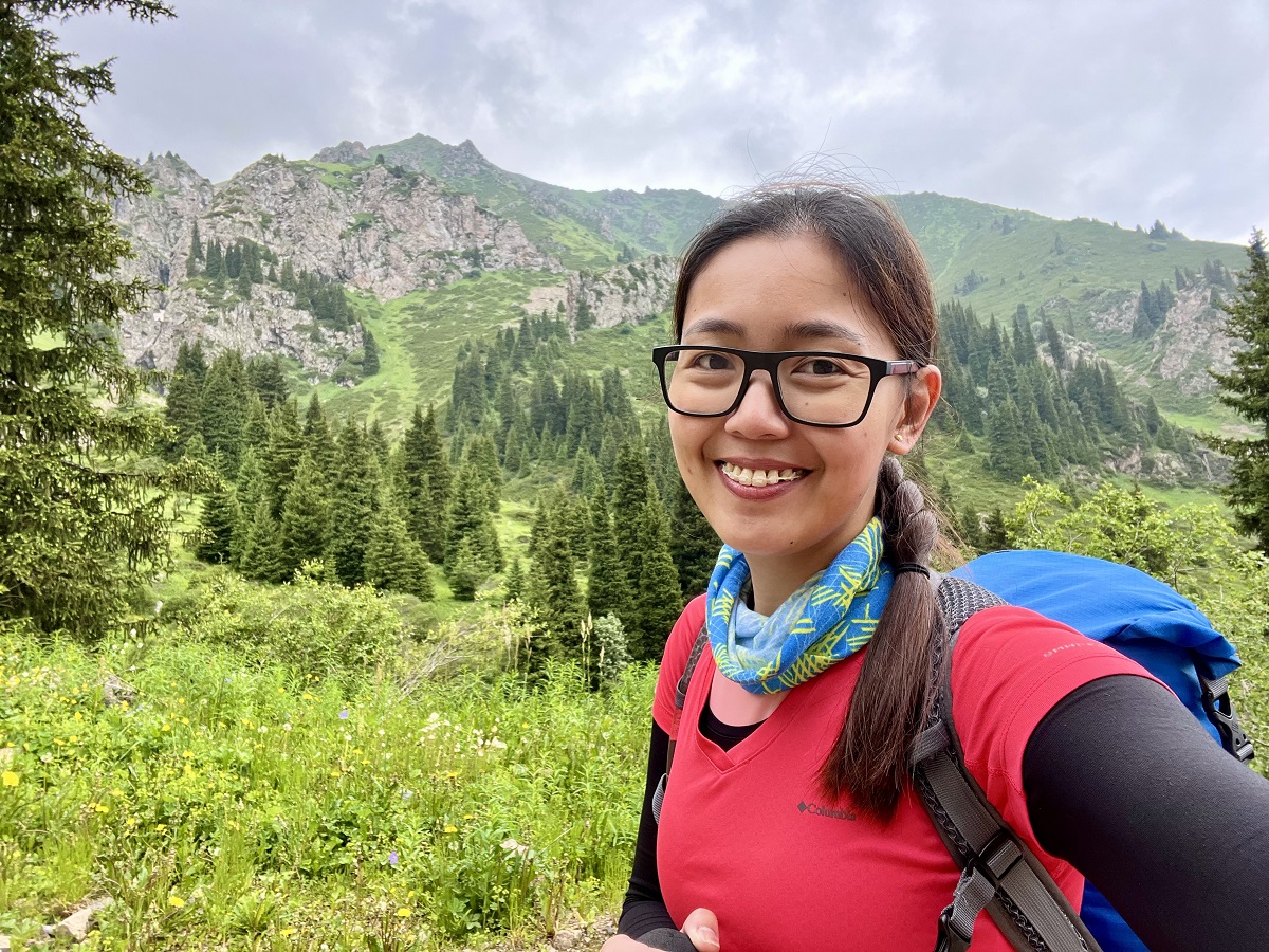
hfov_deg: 73.9
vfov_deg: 58.9
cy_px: 476
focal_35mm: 23
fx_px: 843
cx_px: 634
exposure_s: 1/157
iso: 50
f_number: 2.2
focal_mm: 2.71
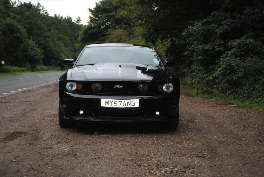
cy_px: 88
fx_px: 463
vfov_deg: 21.6
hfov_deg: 31.9
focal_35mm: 63
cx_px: 132
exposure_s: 1/60
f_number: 5.3
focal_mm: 42
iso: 200
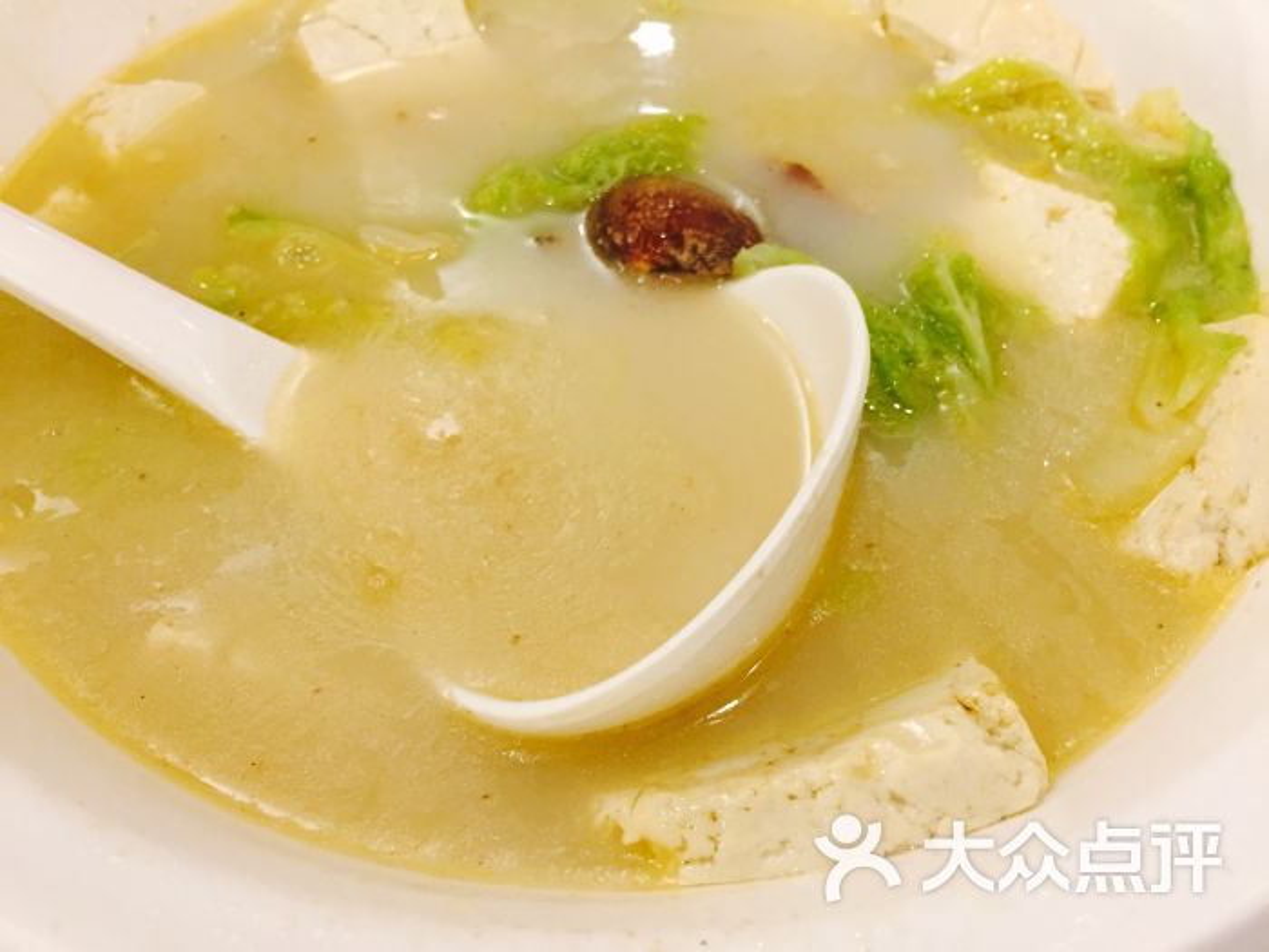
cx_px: 634
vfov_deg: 48.2
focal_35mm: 29
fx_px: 1063
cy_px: 476
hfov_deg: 61.7
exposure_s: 1/33
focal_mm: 4.15
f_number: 2.2
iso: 125
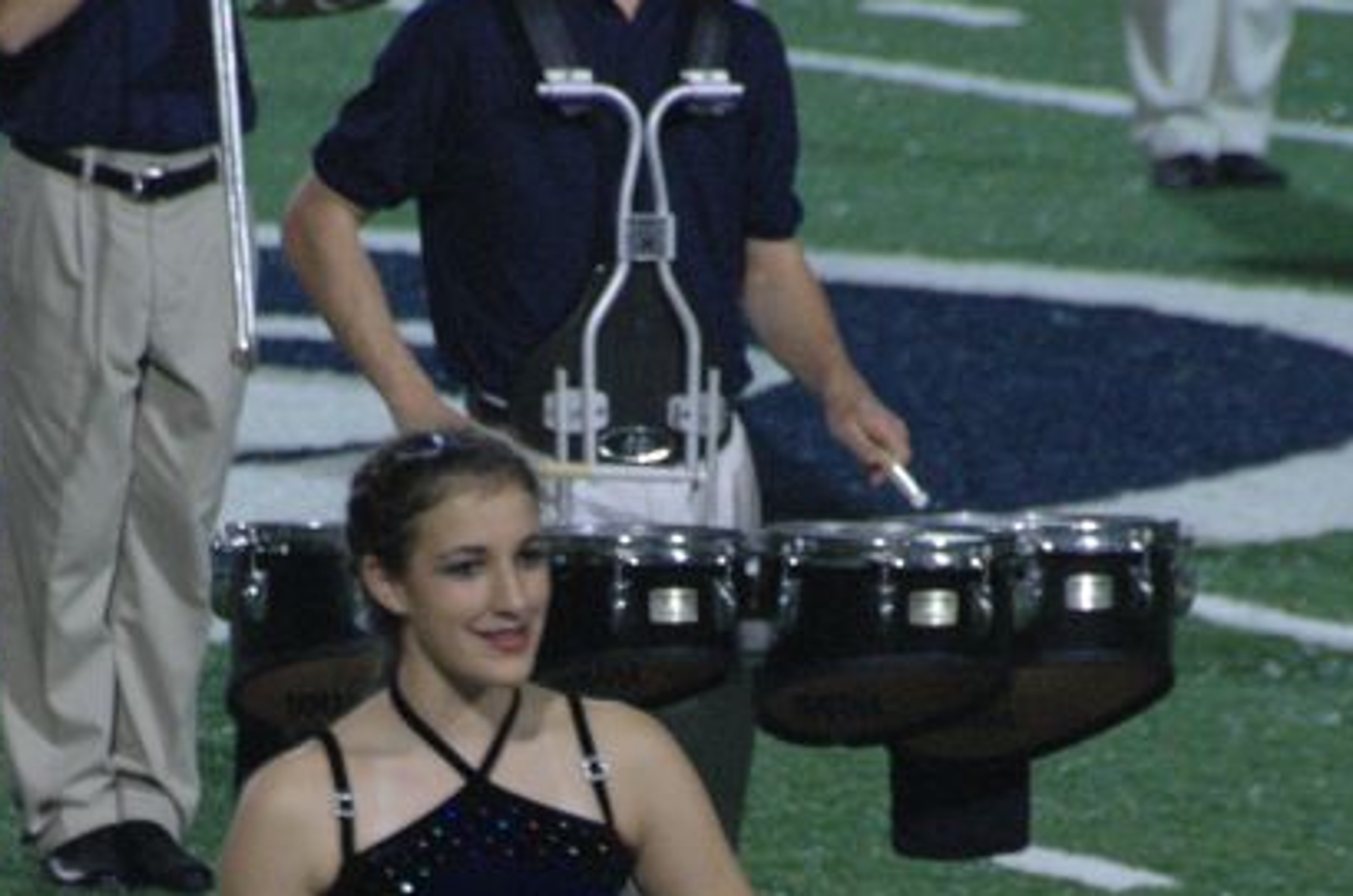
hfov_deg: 2.7
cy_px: 1098
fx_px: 28207
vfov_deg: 1.8
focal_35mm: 752
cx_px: 539
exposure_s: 1/60
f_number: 5.6
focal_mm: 200
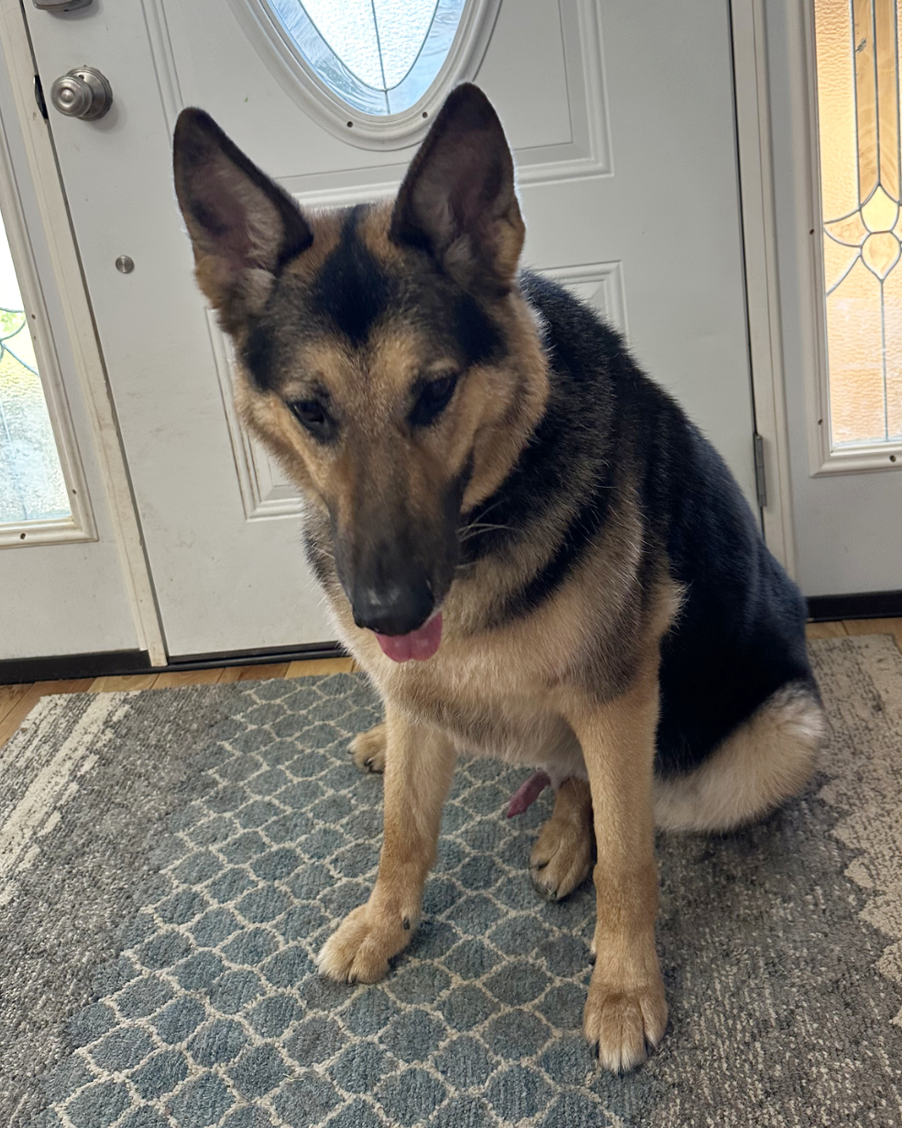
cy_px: 520
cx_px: 466
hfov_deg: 54.9
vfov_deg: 65.9
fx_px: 868
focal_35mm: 26
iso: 200
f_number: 1.8
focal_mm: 6.9
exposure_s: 1/60
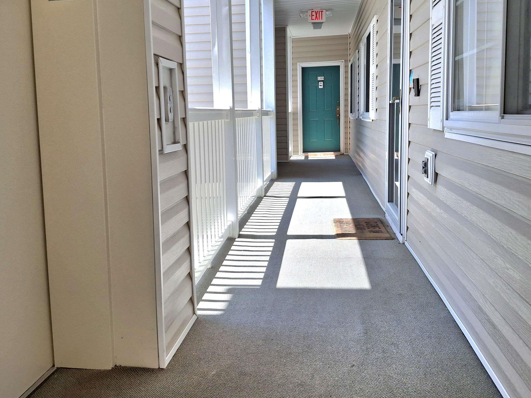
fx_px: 491
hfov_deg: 56.8
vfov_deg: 44.0
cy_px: 162
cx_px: 256
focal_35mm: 32
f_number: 1.8
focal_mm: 4.69
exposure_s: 1/714
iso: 32
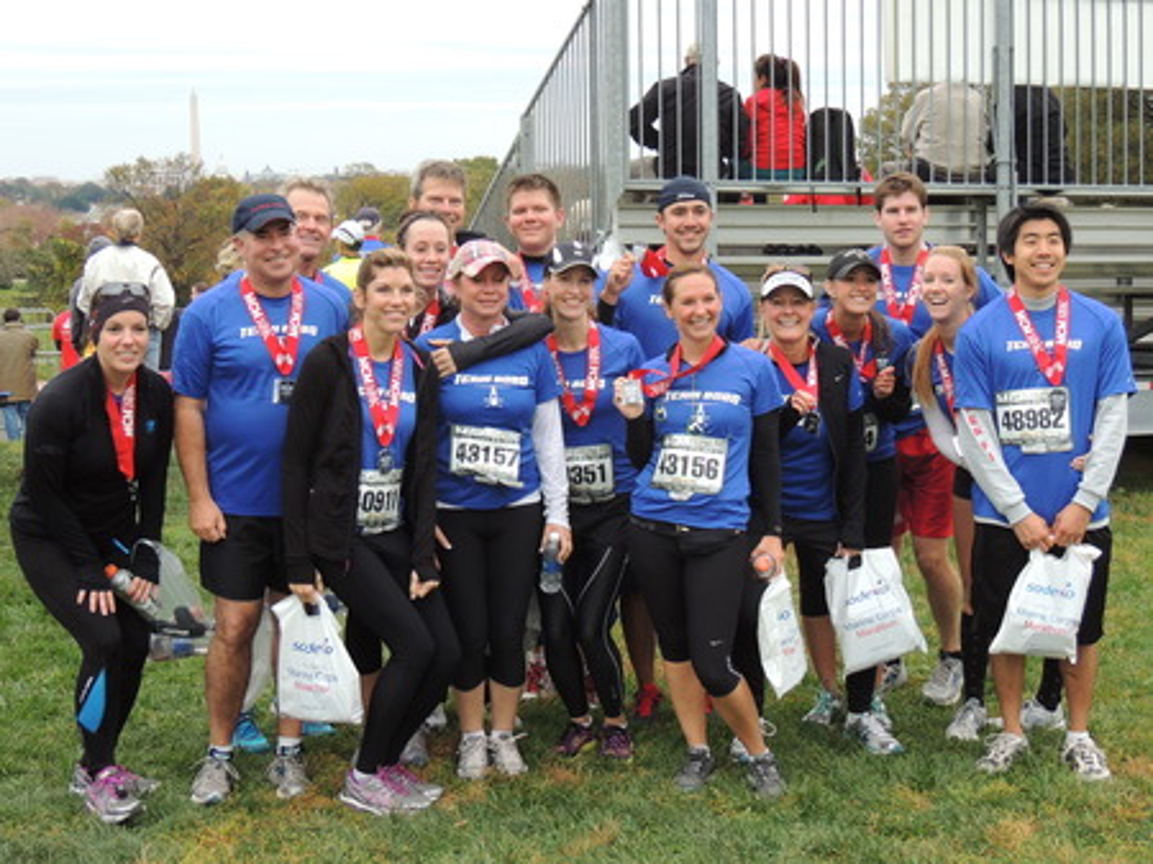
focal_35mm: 47
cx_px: 576
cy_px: 432
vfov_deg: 30.9
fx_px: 1565
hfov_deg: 40.5
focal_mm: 8.3
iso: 100
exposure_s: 1/80
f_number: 3.5
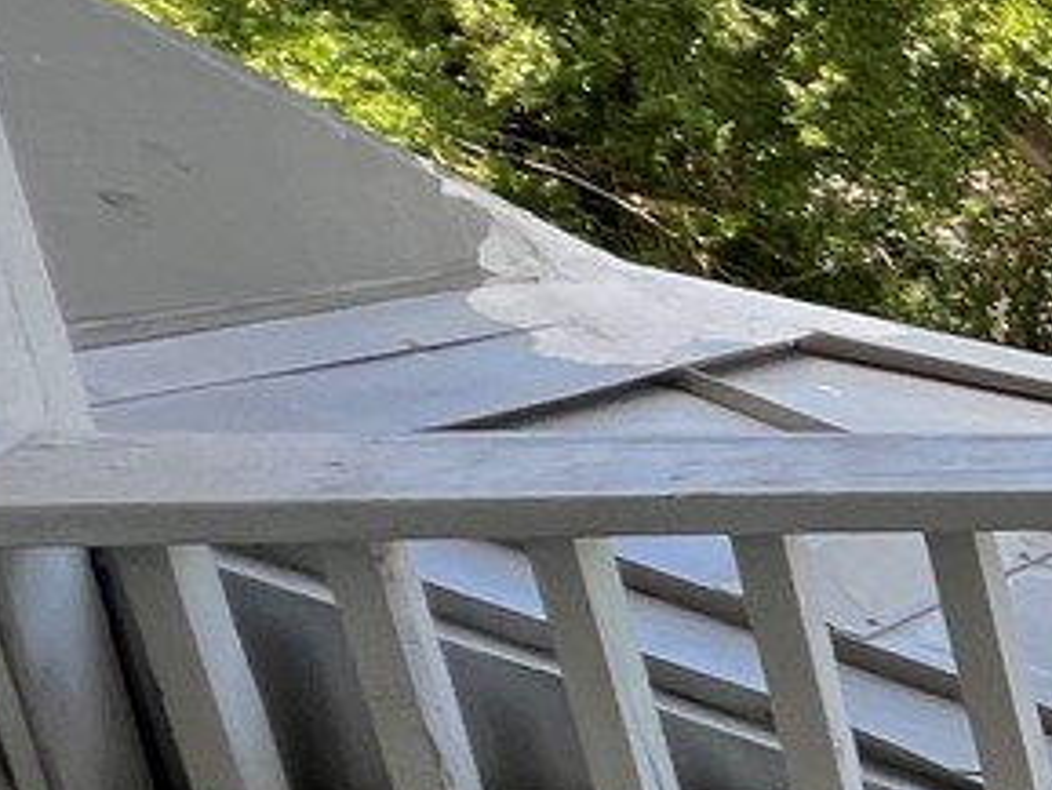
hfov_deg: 14.4
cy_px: 721
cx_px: 2632
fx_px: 2189
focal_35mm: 72
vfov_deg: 20.0
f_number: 1.8
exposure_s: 1/247
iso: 32
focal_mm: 1.57
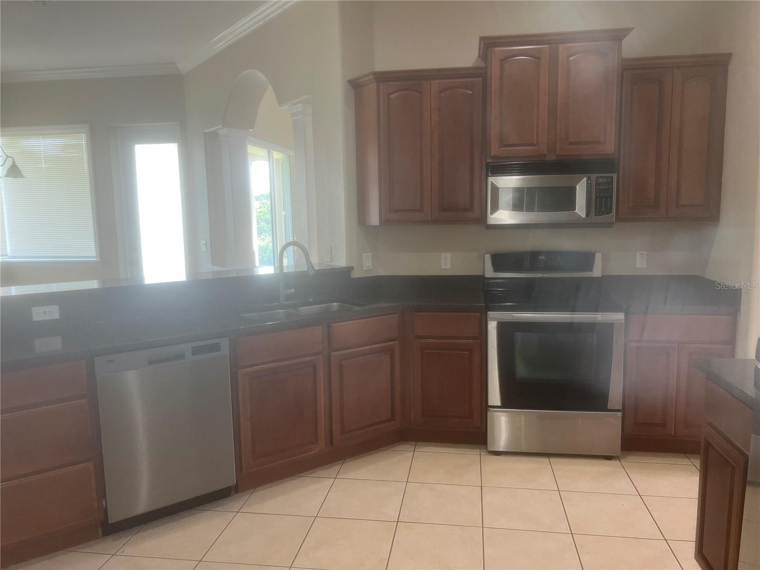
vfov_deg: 53.1
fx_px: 571
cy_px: 285
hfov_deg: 67.3
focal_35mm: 26
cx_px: 380
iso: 100
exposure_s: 1/120
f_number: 1.5
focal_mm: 5.7
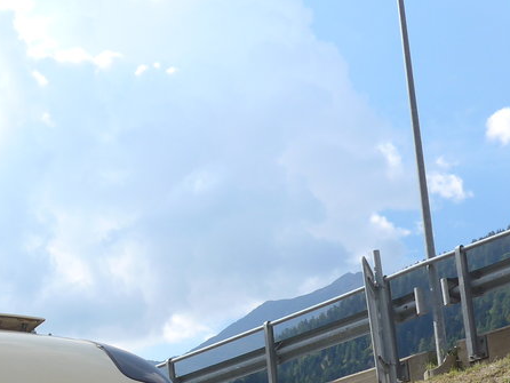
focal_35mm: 78
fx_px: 1150
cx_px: -1
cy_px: 468
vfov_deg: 17.9
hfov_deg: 23.9
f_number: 2.8
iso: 80
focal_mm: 6
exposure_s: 1/1000
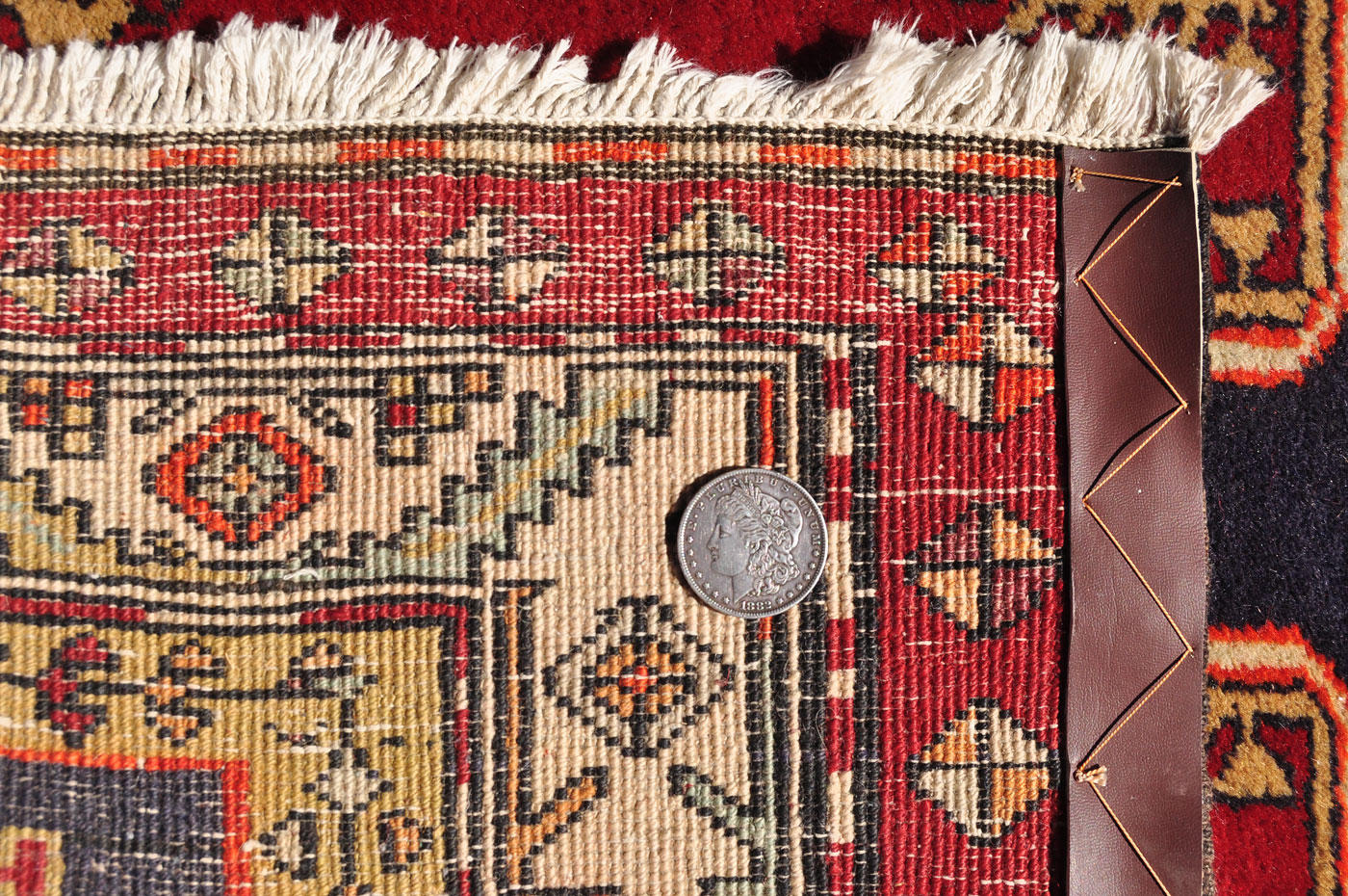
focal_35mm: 57
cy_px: 448
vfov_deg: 23.7
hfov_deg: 35.1
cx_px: 674
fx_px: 2132
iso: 200
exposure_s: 1/500
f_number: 11
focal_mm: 38
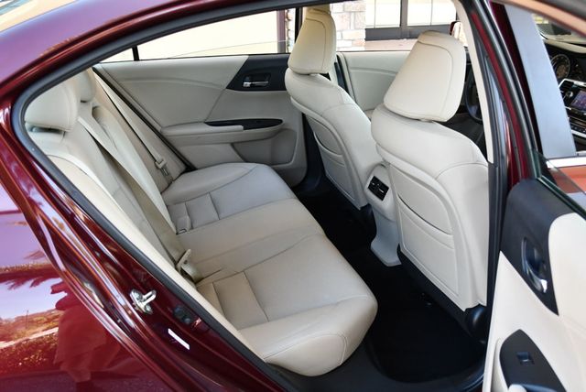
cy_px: 196
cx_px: 293
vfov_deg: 36.9
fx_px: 587
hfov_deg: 53.1
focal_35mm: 36
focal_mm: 18
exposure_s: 1/250
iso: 560
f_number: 3.5
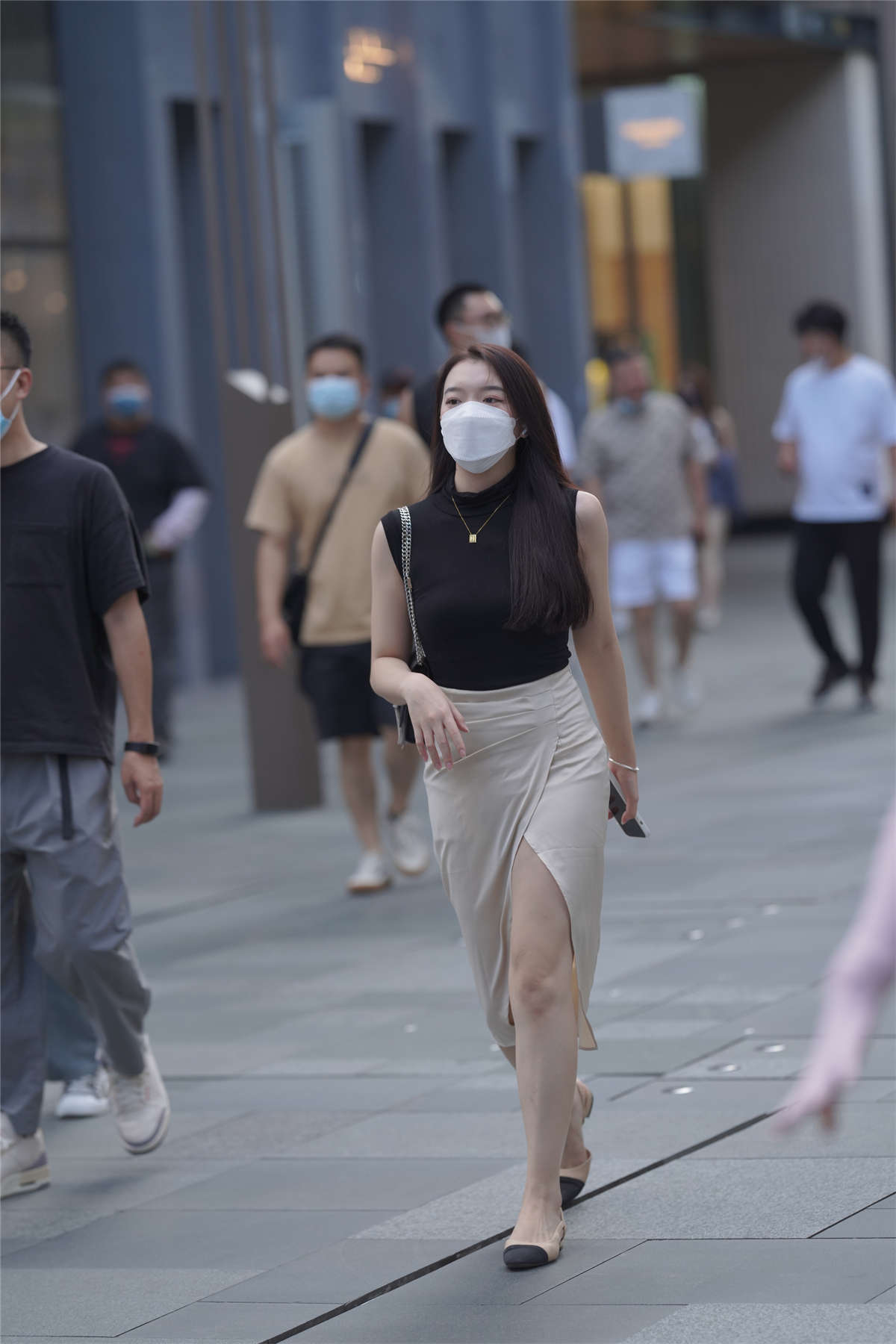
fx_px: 5040
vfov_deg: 15.2
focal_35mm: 135
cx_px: 448
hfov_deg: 10.2
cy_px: 672
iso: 500
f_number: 2.8
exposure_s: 1/500
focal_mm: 135
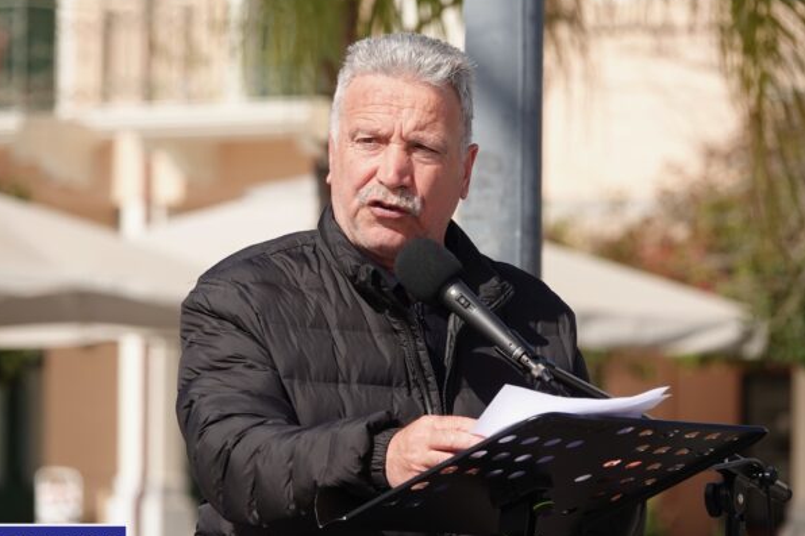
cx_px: 398
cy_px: 271
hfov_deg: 5.5
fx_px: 8360
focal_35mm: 374
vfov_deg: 3.7
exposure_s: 1/640
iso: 100
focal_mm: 117.29
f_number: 4
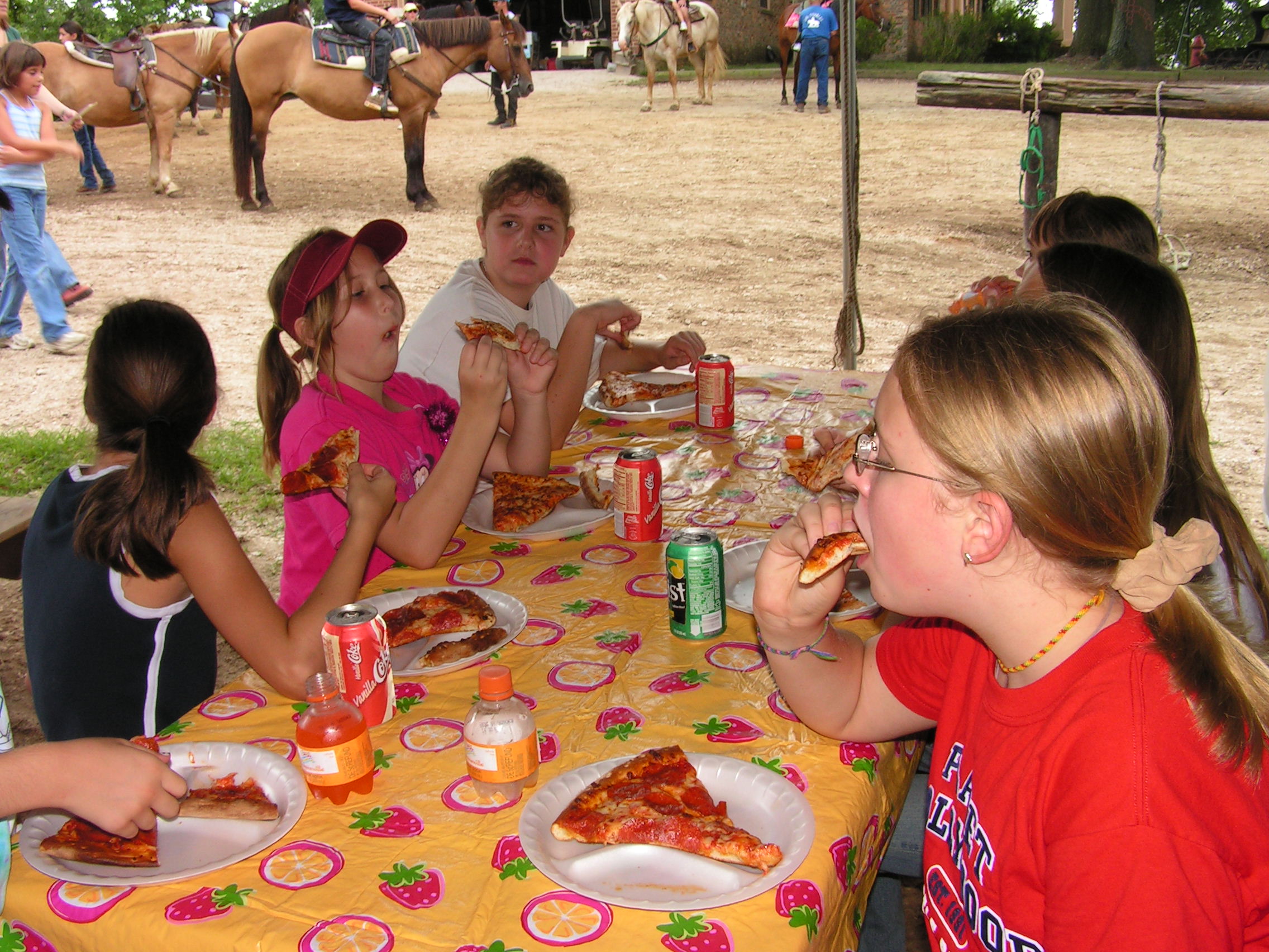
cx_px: 634
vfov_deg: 37.7
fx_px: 1393
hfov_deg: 49.0
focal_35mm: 38
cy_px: 476
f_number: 5.6
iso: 50
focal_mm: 6.3
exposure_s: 1/40
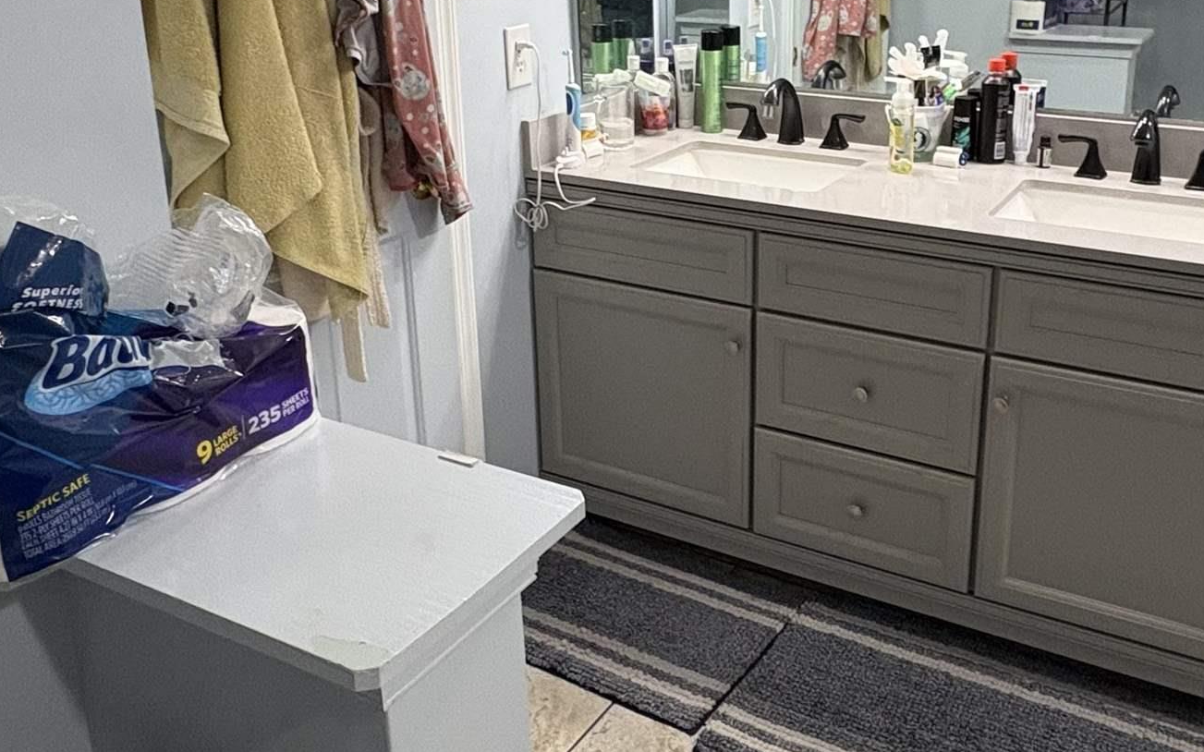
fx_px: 1148
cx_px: 699
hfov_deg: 55.1
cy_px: 223
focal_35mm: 35
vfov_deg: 35.7
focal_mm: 2.22
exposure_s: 1/60
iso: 320
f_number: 2.2
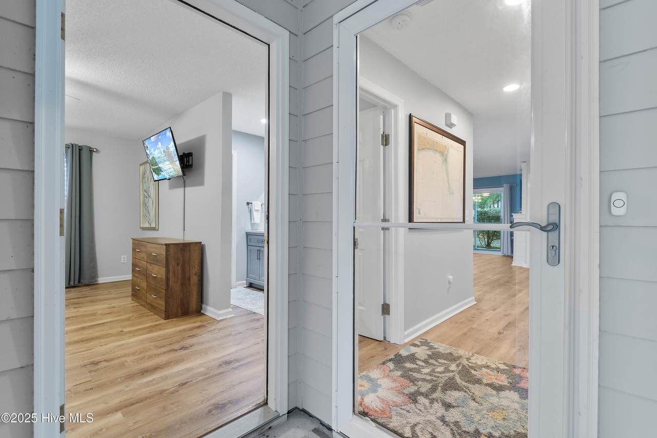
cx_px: 328
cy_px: 219
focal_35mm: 16
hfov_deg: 96.7
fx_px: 292
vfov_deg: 73.7
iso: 100
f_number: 4.8
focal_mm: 11
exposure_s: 1/1.25
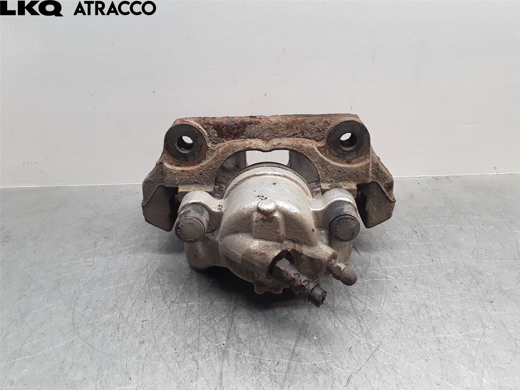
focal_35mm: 28
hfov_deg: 63.4
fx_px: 421
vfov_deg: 49.7
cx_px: 260
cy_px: 195
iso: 50
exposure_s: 1/50
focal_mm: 2.91
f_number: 1.9
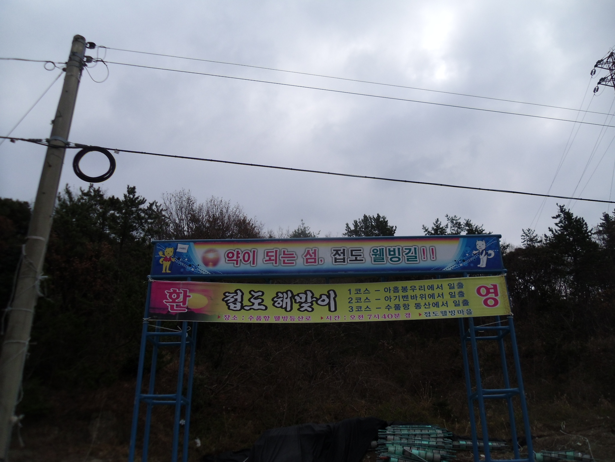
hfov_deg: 58.4
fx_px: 551
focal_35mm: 31
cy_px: 231
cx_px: 308
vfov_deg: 45.4
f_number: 3.3
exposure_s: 1/824
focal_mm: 5.6
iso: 80
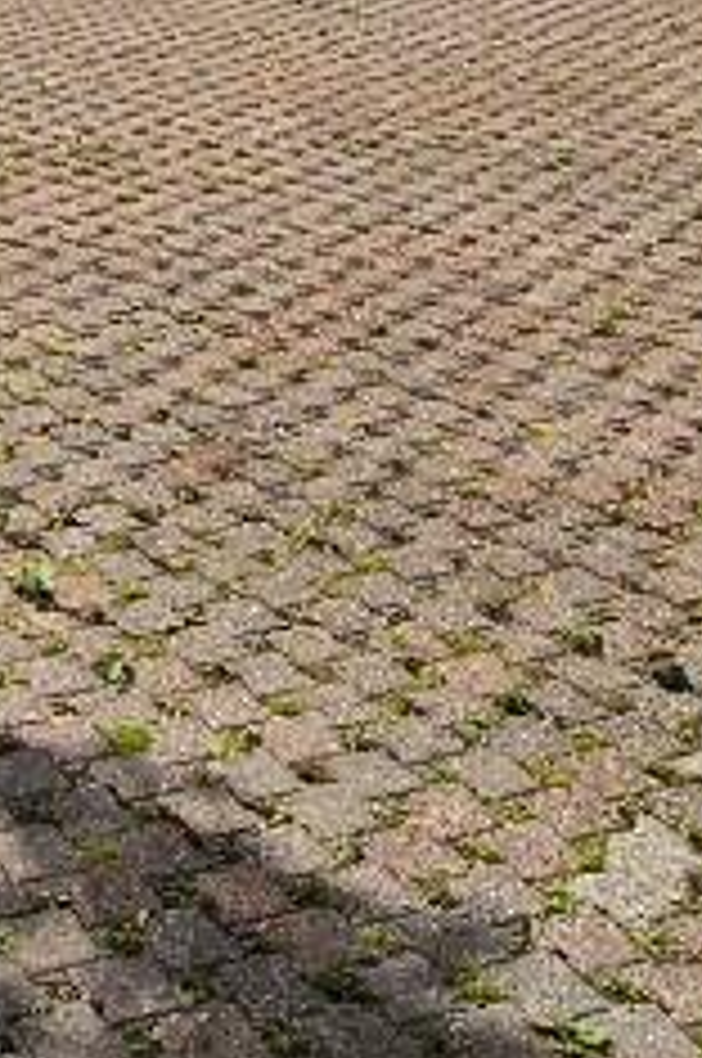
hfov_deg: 21.2
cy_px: -293
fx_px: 1731
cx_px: -166
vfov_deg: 28.4
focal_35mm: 59
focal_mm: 2.2
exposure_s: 1/4208
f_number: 2.2
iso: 50
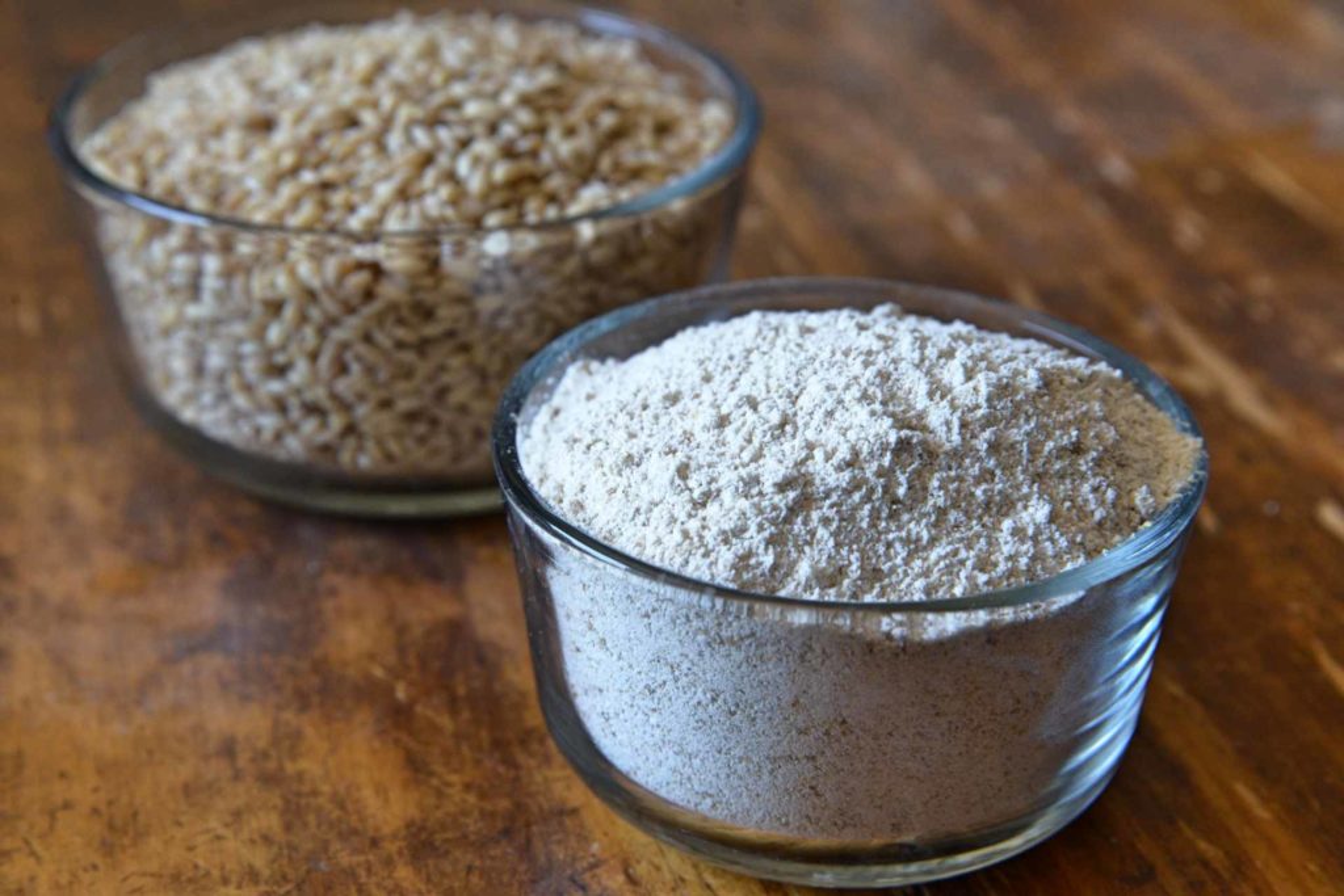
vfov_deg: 18.2
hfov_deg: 27.0
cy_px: 448
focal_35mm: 75
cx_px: 672
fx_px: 2800
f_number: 10
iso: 1250
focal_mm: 75
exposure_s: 1/50
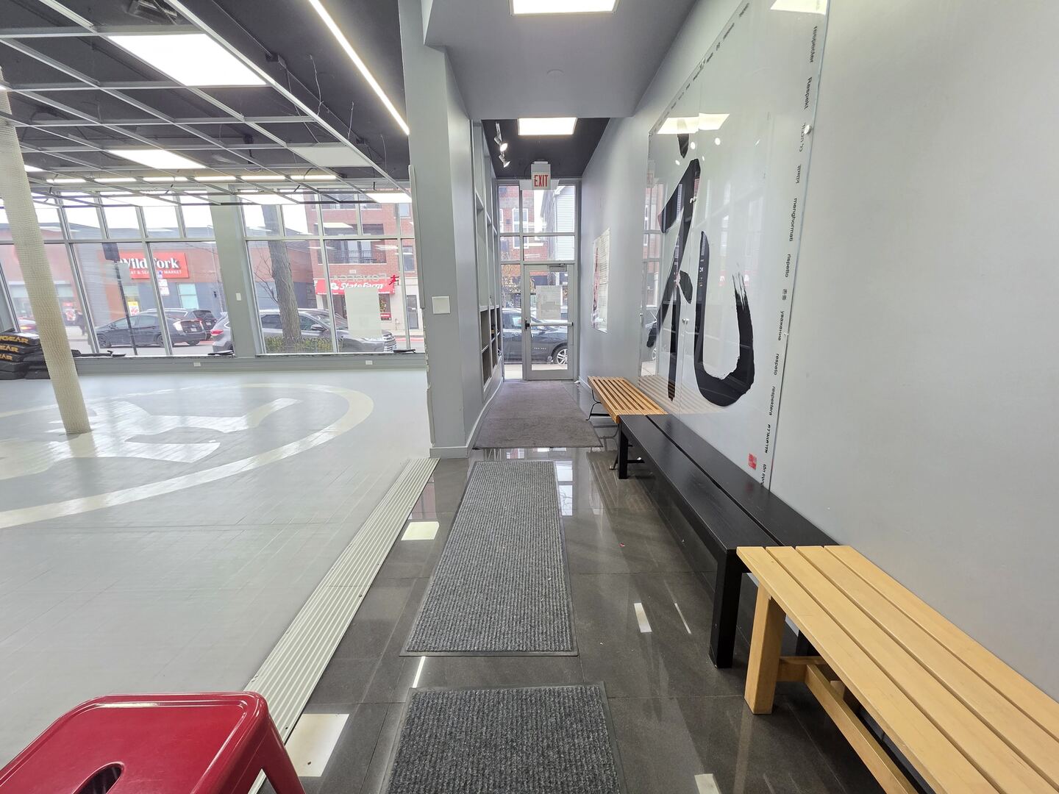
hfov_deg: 106.2
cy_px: 397
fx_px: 398
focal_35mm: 13
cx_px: 530
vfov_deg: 89.9
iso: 250
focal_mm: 2.2
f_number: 1.9
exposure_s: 1/120
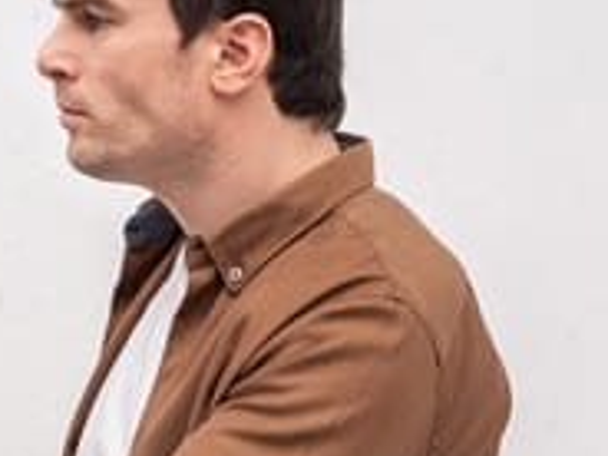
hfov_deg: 7.4
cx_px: -63
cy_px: 287
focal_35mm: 266
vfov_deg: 5.6
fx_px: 4672
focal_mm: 85
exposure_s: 1/160
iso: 100
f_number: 4
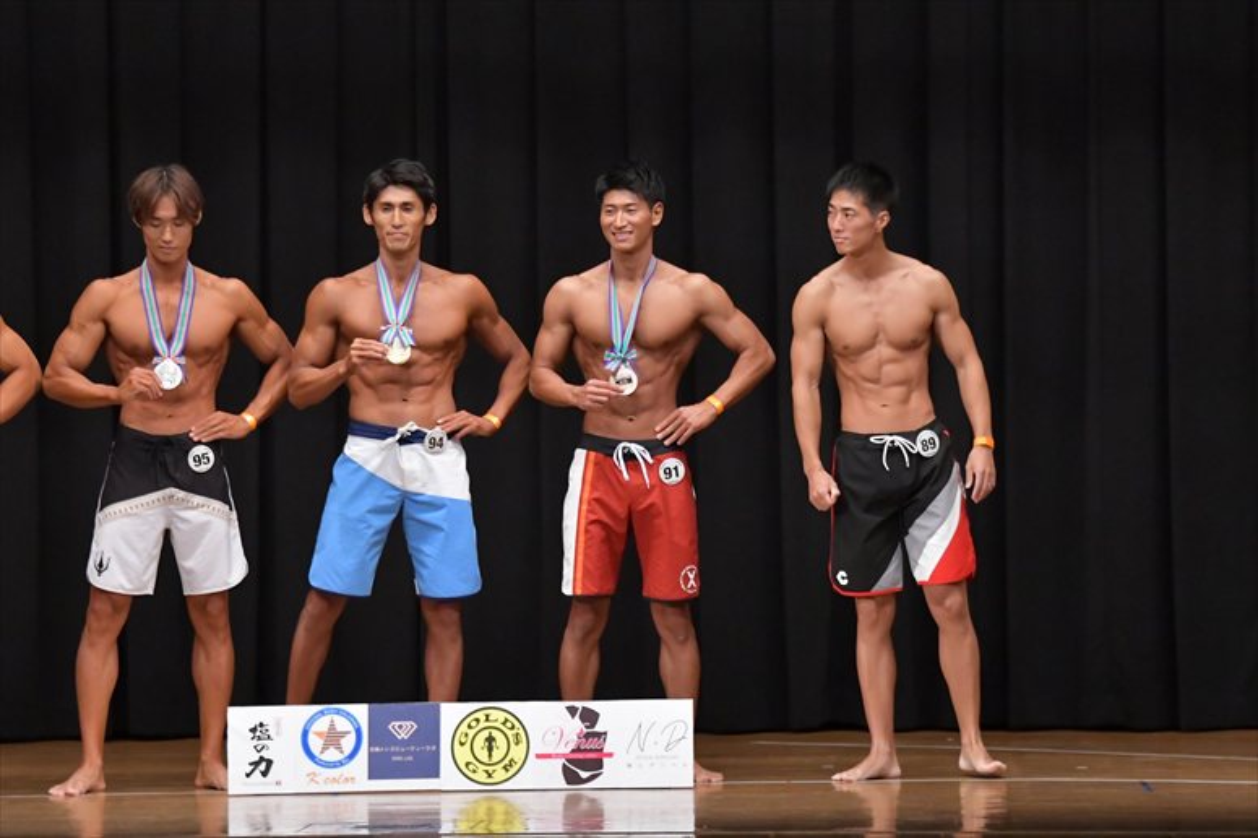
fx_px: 7055
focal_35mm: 202
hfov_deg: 10.2
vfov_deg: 6.8
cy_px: 419
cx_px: 629
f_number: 5.6
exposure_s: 1/400
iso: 6400
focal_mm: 135
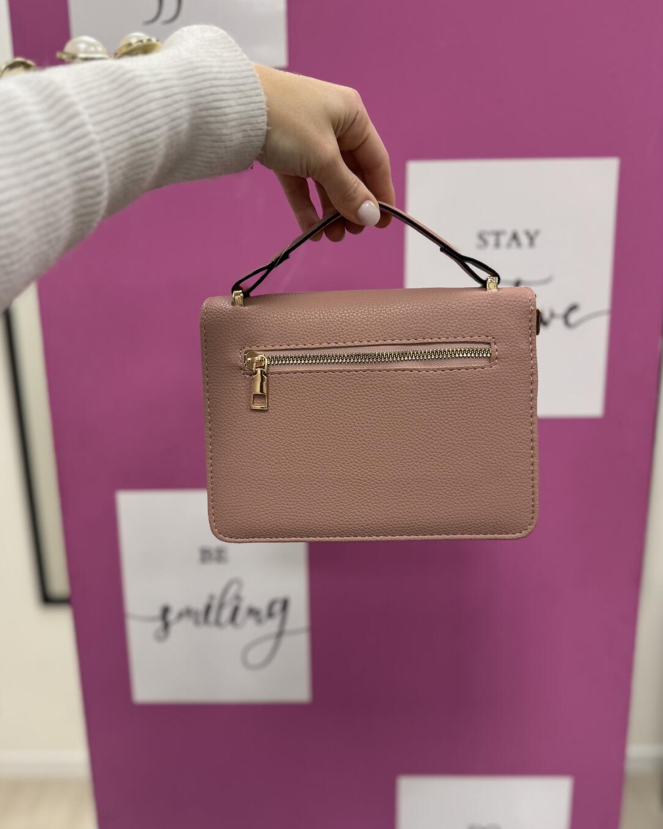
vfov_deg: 66.0
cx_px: 320
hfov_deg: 54.9
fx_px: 638
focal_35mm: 26
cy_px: 400
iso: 125
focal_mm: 6.76
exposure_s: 1/100
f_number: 1.78
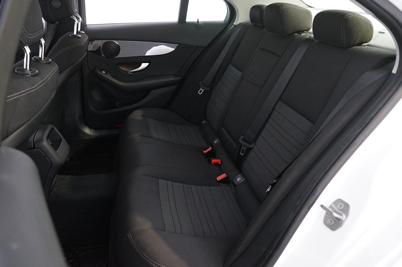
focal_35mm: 29
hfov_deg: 63.7
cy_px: 134
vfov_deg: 44.9
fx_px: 324
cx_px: 201
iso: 3200
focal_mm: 29
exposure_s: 1/10
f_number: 6.3
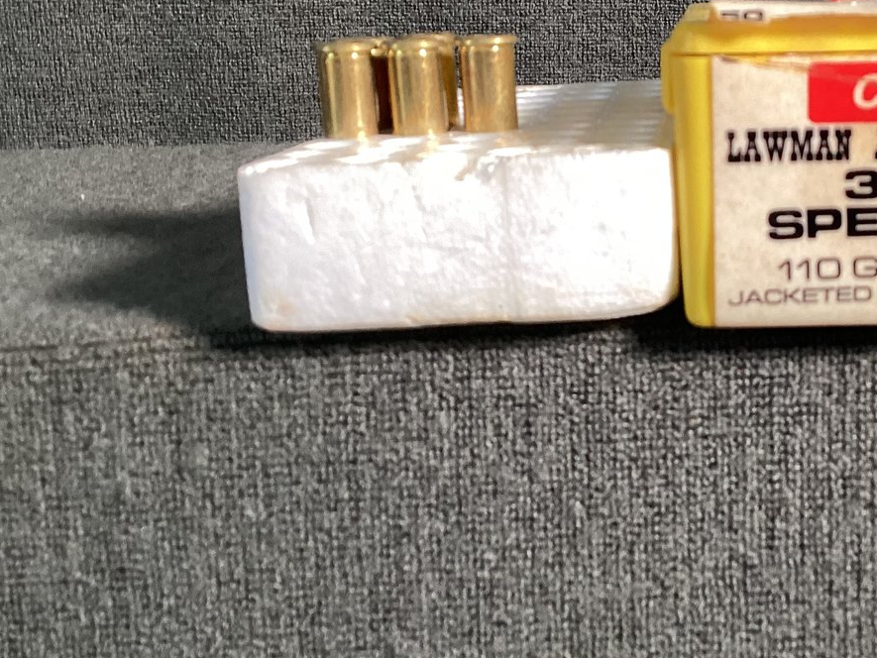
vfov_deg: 27.3
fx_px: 1343
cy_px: 200
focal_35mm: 53
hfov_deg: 35.2
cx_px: 674
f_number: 2.4
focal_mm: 3.3
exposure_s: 1/60
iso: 200
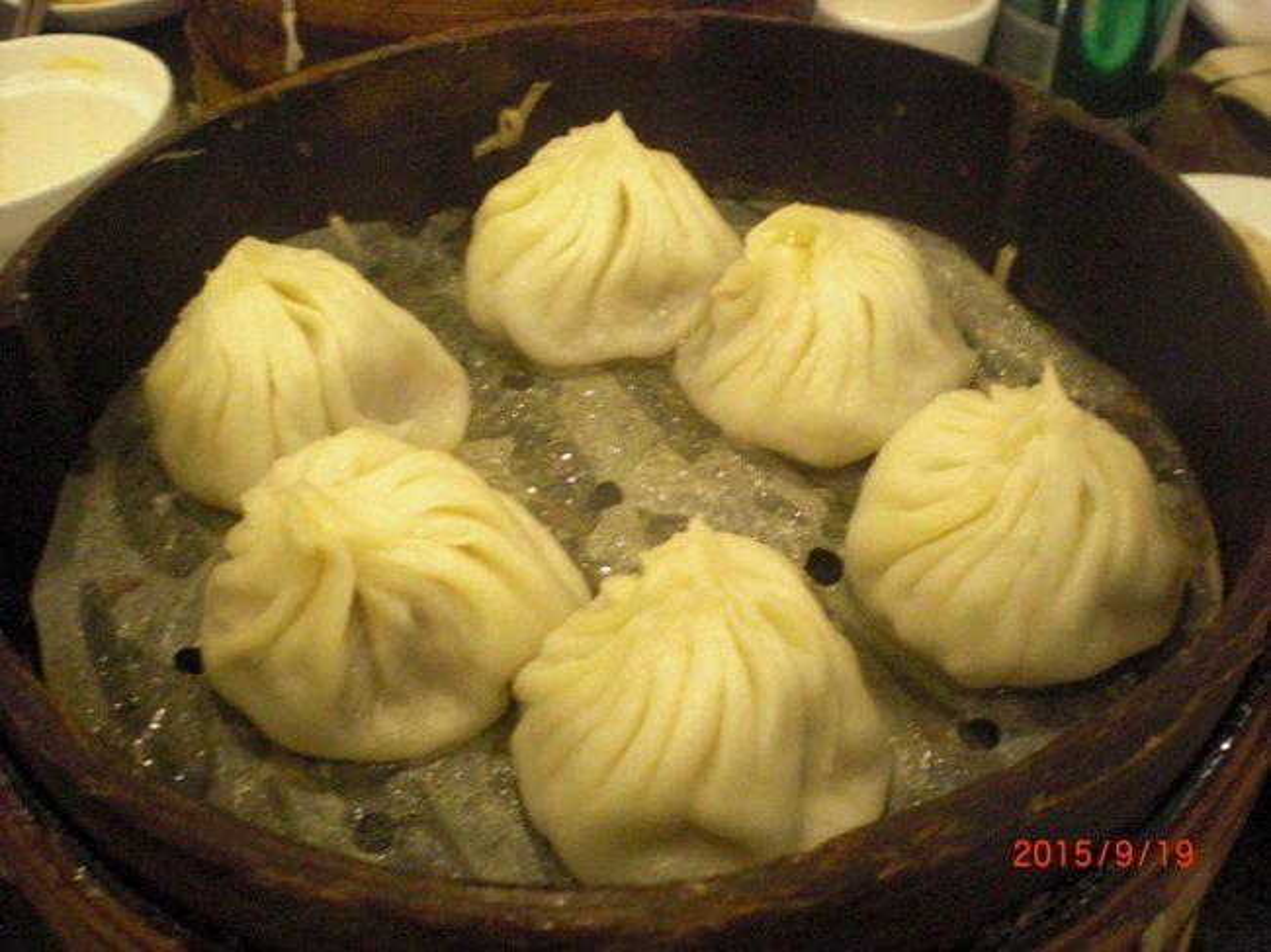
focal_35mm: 38
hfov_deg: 49.0
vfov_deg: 37.7
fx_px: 1395
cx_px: 636
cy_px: 476
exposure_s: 1/30
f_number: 3.1
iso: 800
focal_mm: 6.3
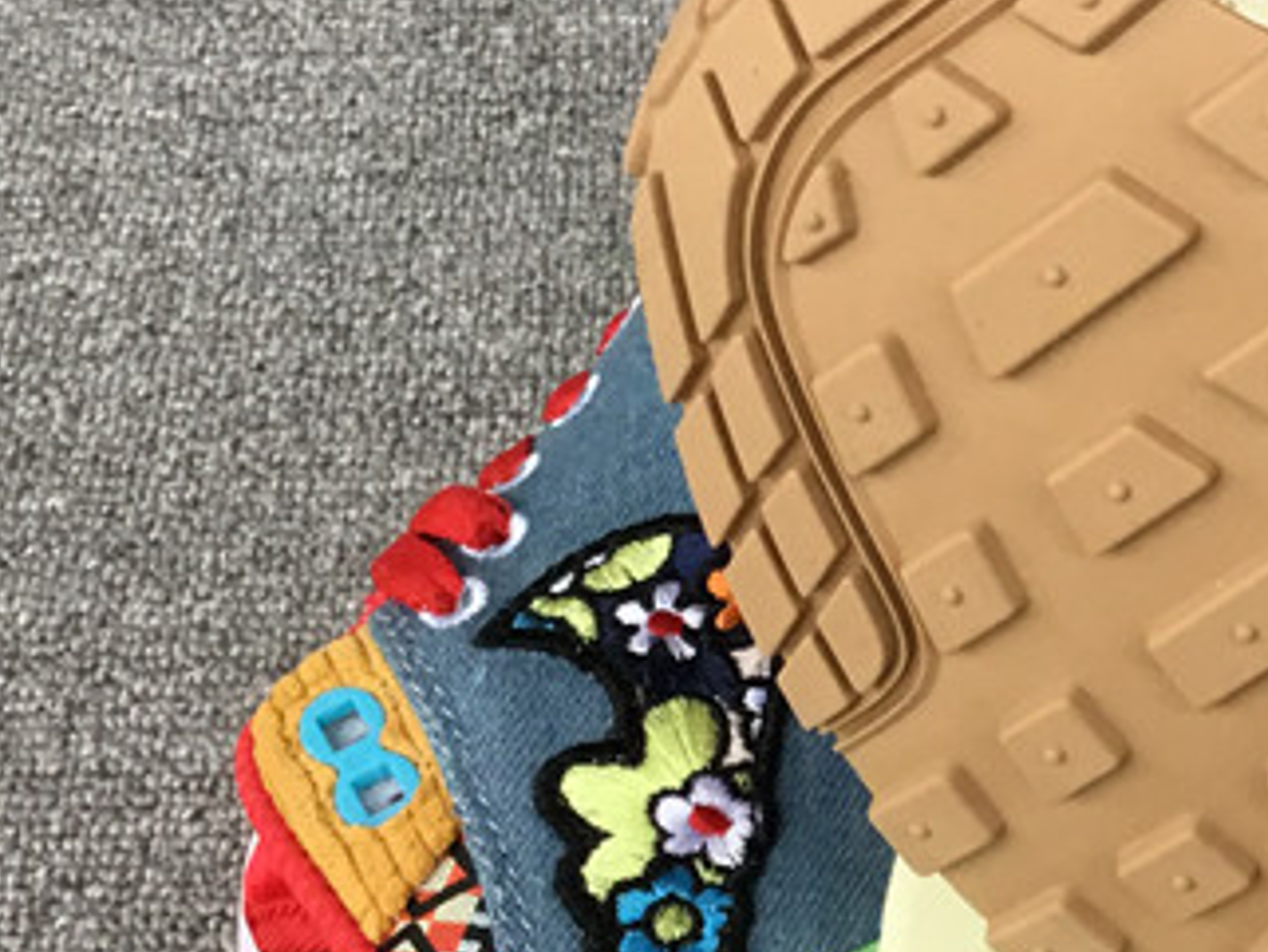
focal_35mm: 87
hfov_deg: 21.4
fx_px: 3188
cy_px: 598
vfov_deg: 17.0
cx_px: 1383
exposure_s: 1/33
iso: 50
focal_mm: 3.3
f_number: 2.4
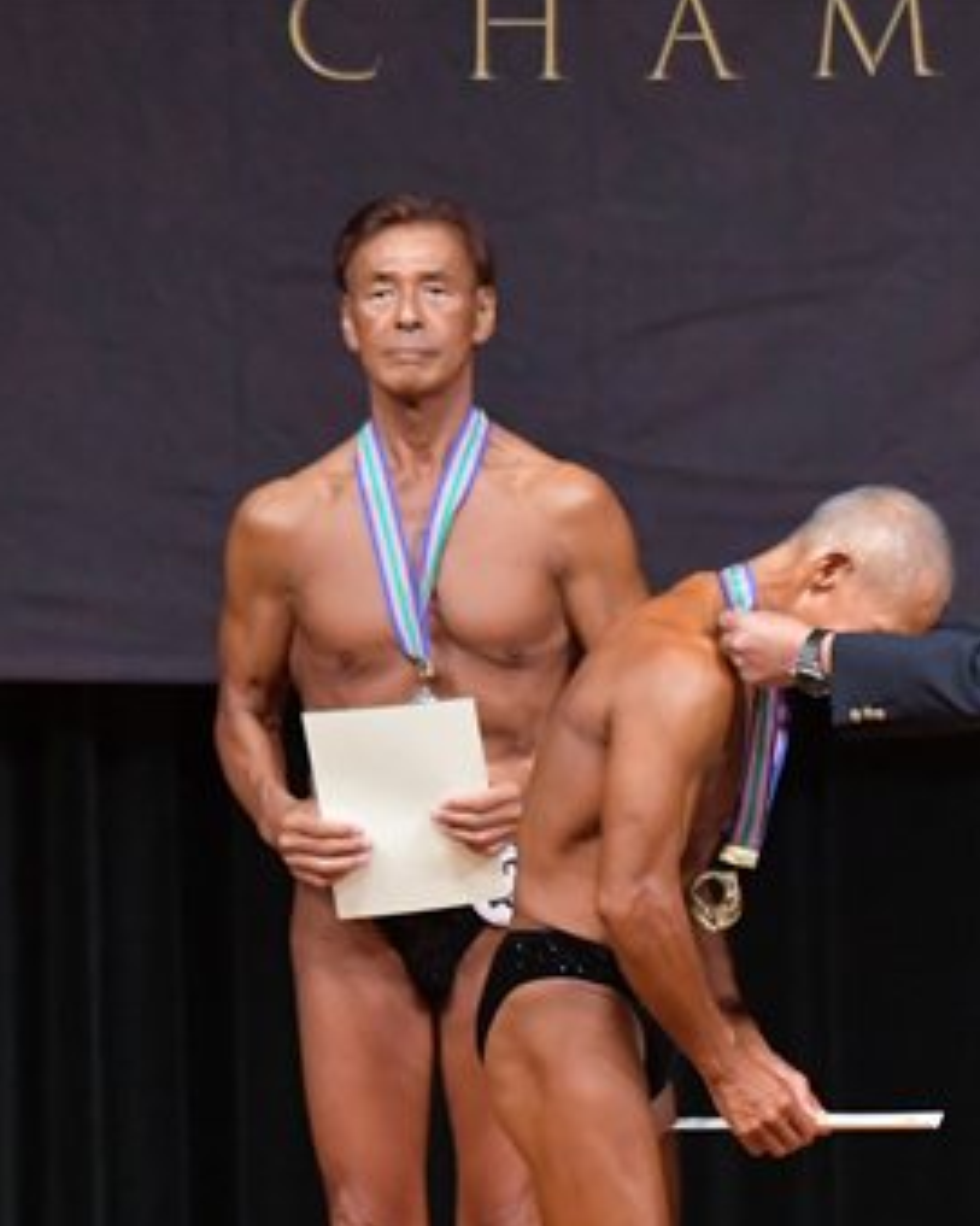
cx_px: 1079
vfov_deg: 3.5
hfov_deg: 2.8
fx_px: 19841
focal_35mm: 547
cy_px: 922
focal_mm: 170
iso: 5000
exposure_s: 1/400
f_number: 5.6
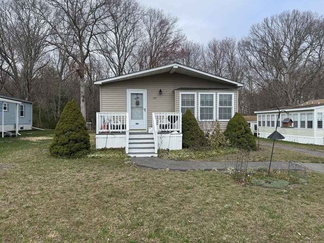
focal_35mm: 24
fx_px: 225
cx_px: 162
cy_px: 122
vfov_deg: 56.8
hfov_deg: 71.6
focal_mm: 6.76
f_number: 1.78
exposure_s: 1/3597
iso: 80
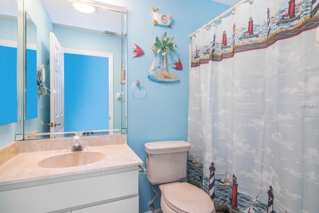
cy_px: 106
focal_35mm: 20
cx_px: 160
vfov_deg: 63.2
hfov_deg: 85.4
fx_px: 173
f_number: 8
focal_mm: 13
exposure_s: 1/6
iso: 640
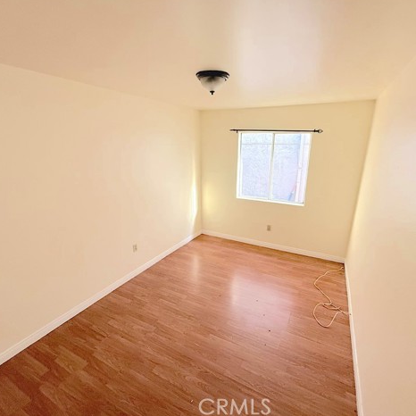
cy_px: 205
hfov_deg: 83.9
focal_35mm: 17
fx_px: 231
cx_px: 216
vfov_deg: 84.0
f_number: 2.2
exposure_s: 1/99
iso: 250
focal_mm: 2.22
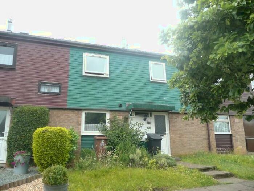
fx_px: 205
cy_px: 96
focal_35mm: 28
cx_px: 127
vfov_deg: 49.7
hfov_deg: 63.4
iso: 100
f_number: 3.3
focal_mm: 4.6
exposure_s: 1/200
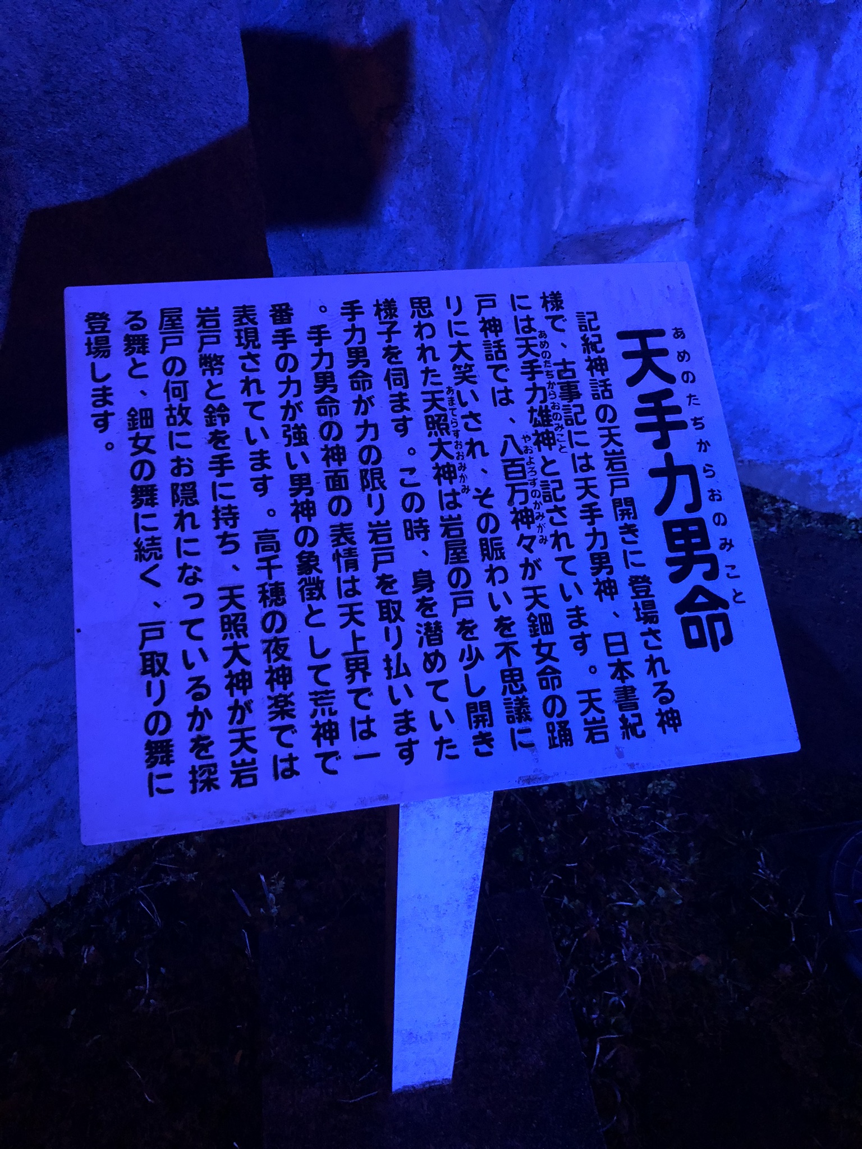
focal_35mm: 28
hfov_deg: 49.7
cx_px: 431
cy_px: 574
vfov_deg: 63.4
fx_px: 930
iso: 100
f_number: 1.8
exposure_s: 1/4
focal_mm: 3.99
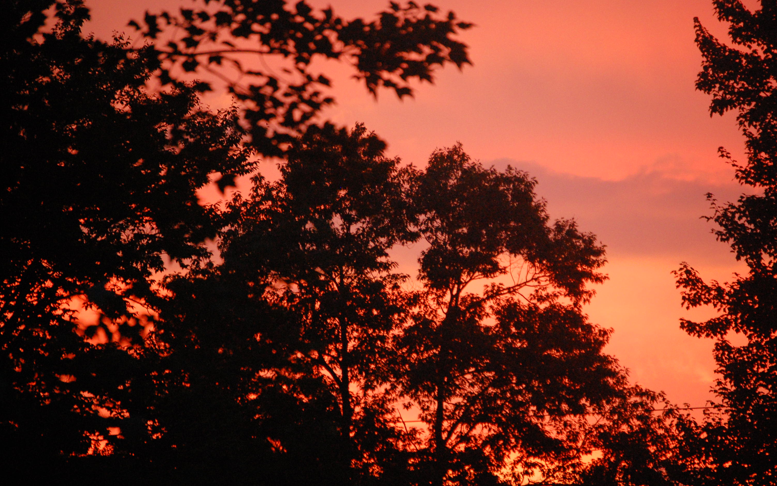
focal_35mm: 238
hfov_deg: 8.8
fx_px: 5029
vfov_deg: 5.5
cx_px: 389
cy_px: 259
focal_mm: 155
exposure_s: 1/25
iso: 1600
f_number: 5.3
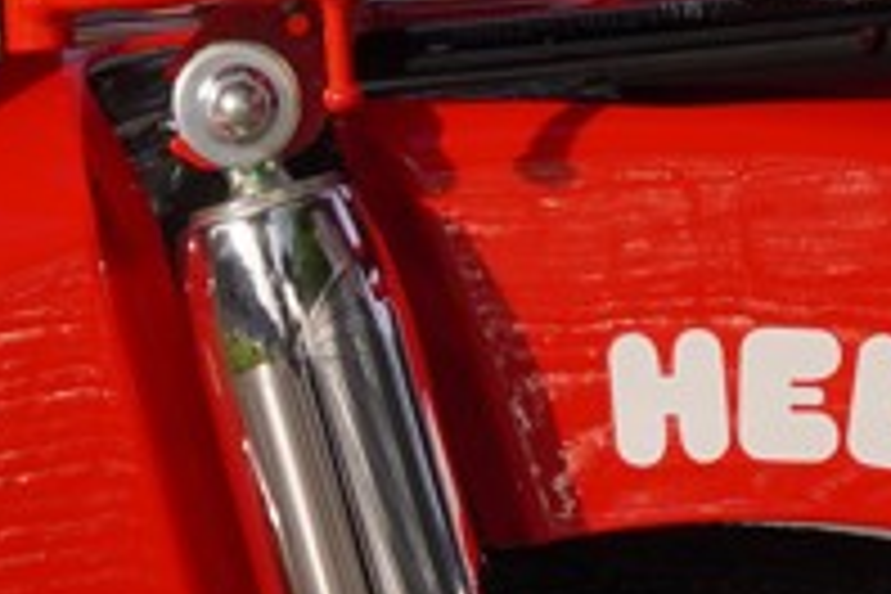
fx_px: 11236
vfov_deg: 3.0
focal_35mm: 454
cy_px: 1233
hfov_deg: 4.5
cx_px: -135
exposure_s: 1/1000
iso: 125
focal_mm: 50
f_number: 4
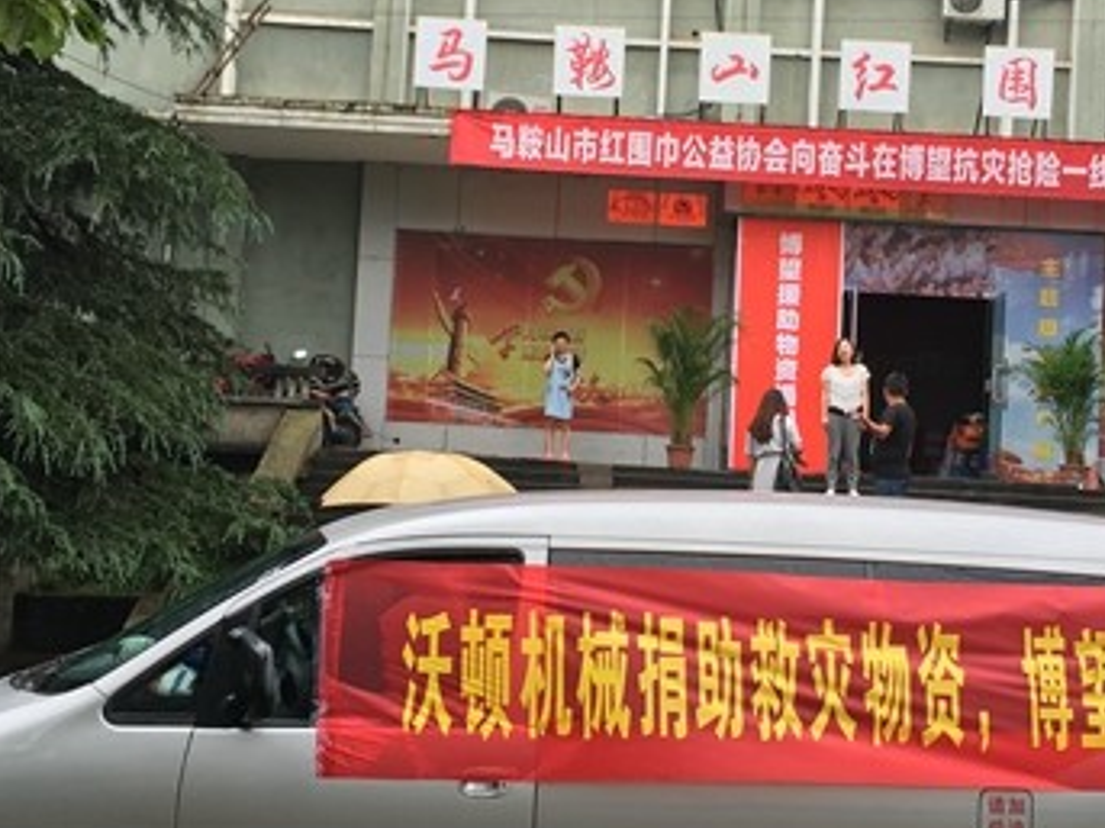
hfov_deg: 34.8
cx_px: 677
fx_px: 1755
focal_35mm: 55
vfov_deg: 26.5
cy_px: 393
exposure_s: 1/126
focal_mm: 4.15
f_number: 2.2
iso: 25
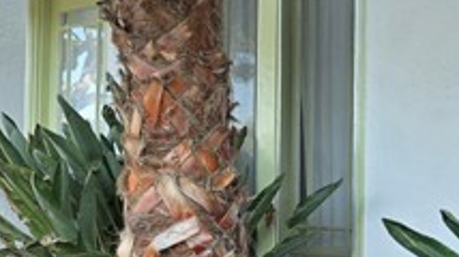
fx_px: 912
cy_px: 418
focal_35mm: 75
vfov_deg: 14.6
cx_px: 189
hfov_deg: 28.2
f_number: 1.8
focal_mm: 5.4
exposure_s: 1/185
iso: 25
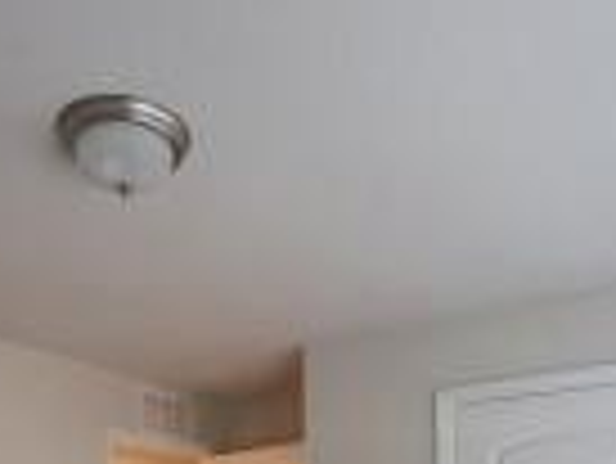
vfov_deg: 31.4
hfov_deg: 48.7
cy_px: 563
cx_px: 250
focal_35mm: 38
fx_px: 677
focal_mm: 1.74
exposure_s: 1/30
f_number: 2.2
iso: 500
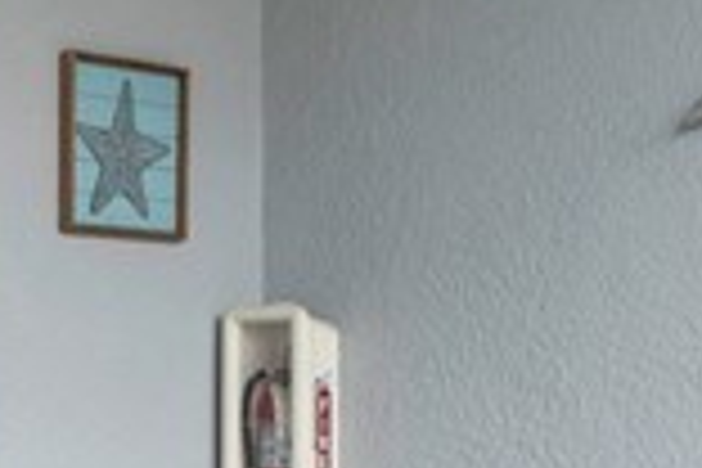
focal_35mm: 118
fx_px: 2301
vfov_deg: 11.5
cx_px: -54
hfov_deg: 16.8
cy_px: 425
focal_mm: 17
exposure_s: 1/15
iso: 200
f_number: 9
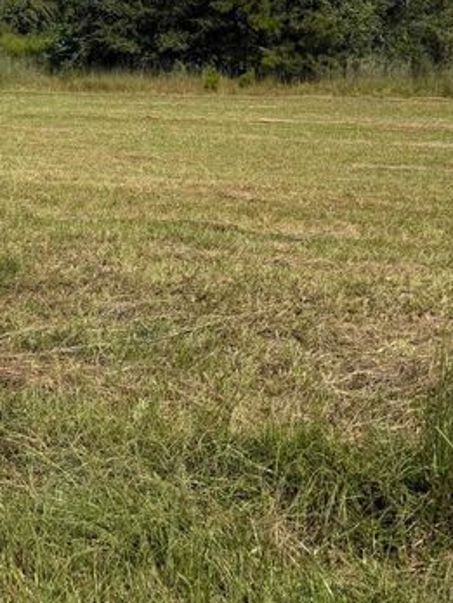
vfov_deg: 37.7
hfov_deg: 31.4
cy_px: 29
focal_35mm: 46
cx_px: 170
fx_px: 803
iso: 80
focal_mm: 6.76
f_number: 1.78
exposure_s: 1/5319
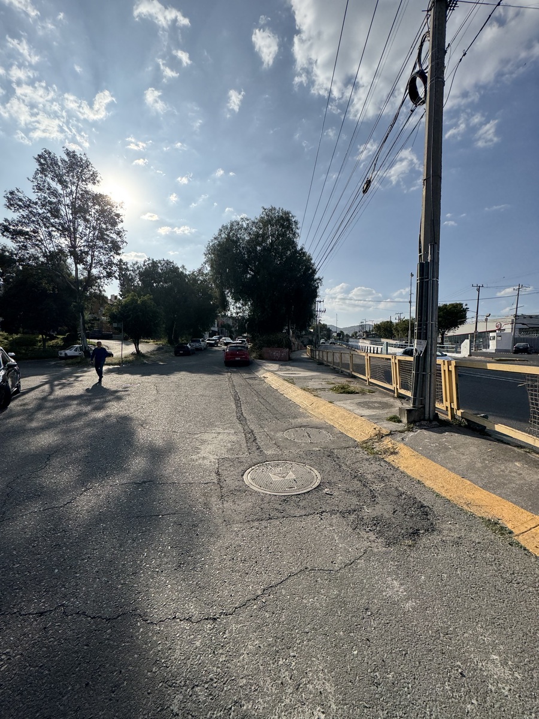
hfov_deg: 85.7
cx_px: 270
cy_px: 360
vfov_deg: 102.1
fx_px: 291
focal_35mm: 14
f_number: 2.2
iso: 50
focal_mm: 2.22
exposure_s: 1/2028
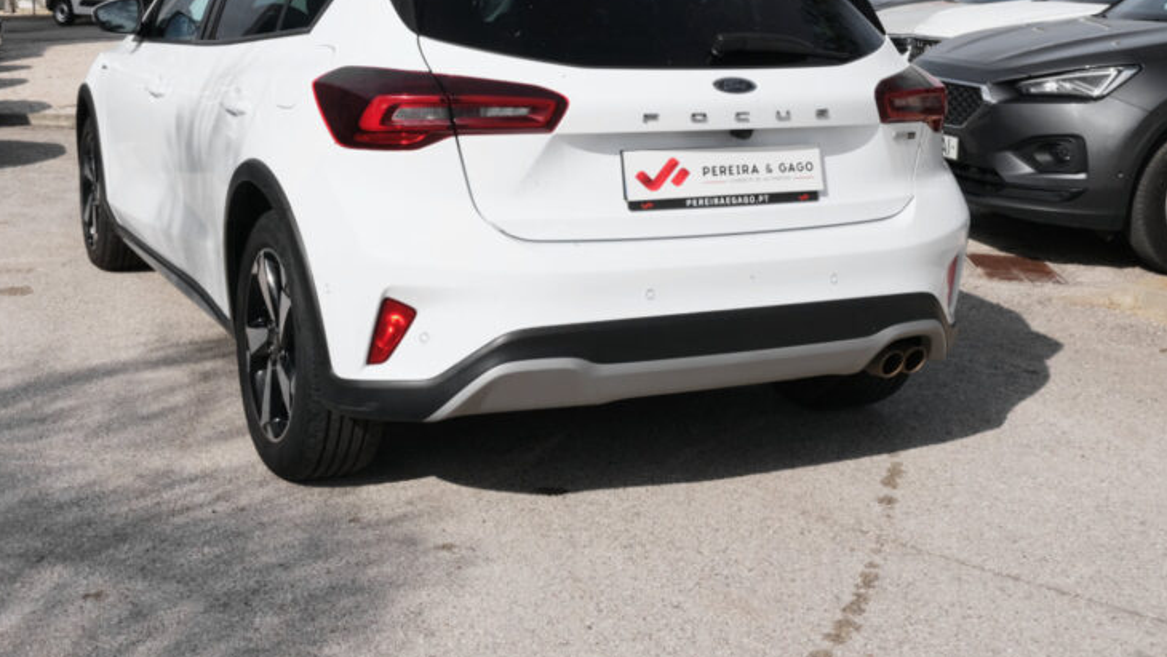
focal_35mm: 47
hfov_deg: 43.6
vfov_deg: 25.1
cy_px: 151
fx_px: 1455
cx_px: 507
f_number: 11
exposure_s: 1/250
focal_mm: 21.5
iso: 160
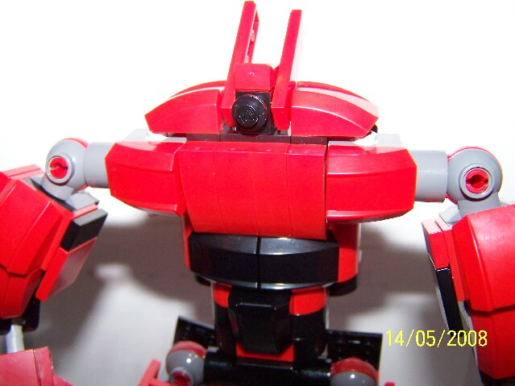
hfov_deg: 49.0
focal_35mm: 38
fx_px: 565
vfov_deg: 37.7
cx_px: 258
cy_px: 193
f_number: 2.8
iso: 80
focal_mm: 6.3
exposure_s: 1/60
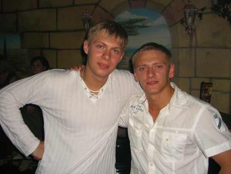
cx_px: 116
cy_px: 87
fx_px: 254
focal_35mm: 38
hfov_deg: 49.0
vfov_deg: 37.7
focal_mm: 7.9
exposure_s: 1/60
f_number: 2.8
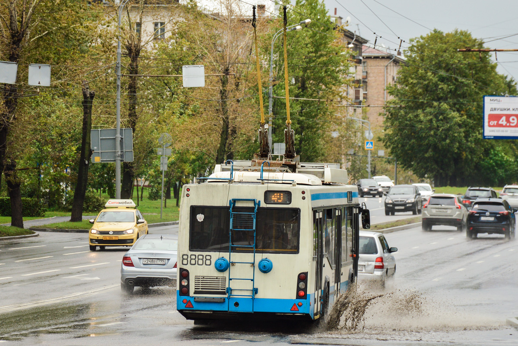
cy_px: 173
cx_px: 259
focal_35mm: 174
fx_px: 2503
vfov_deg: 7.9
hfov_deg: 11.8
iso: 200
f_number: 6.3
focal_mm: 116
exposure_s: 1/400
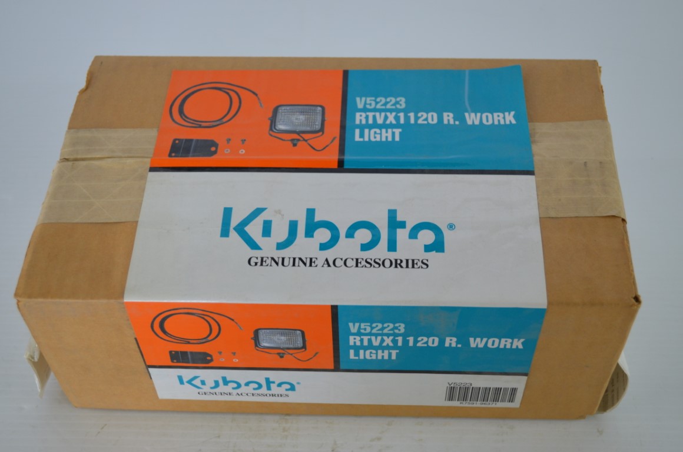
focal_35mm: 51
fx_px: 965
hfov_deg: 39.0
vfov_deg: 26.4
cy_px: 226
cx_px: 342
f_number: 5
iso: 500
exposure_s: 1/60
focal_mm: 34
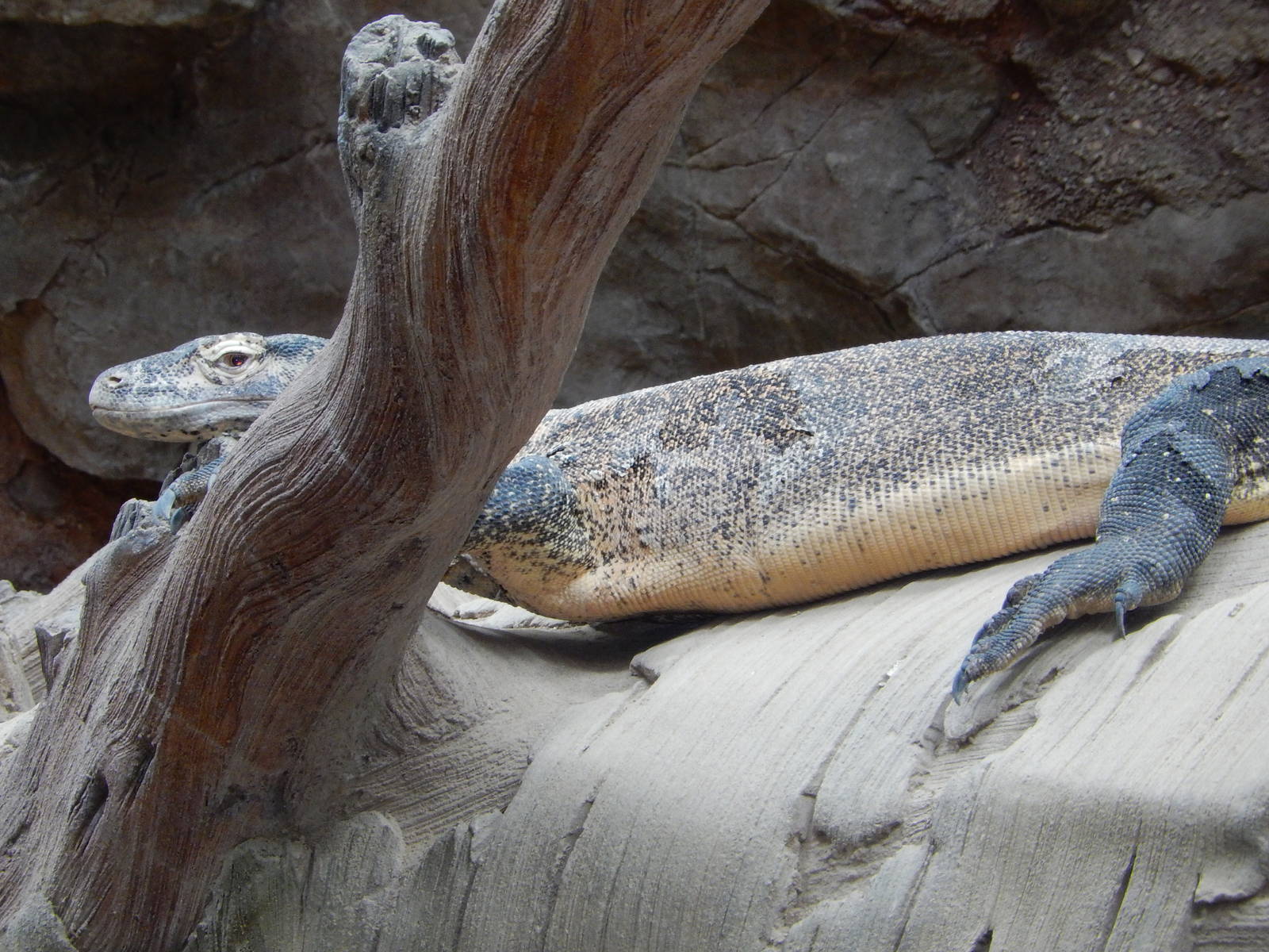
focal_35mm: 267
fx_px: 9788
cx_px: 634
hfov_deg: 7.4
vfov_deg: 5.6
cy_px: 476
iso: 500
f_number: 5.9
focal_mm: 47.8
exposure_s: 1/30
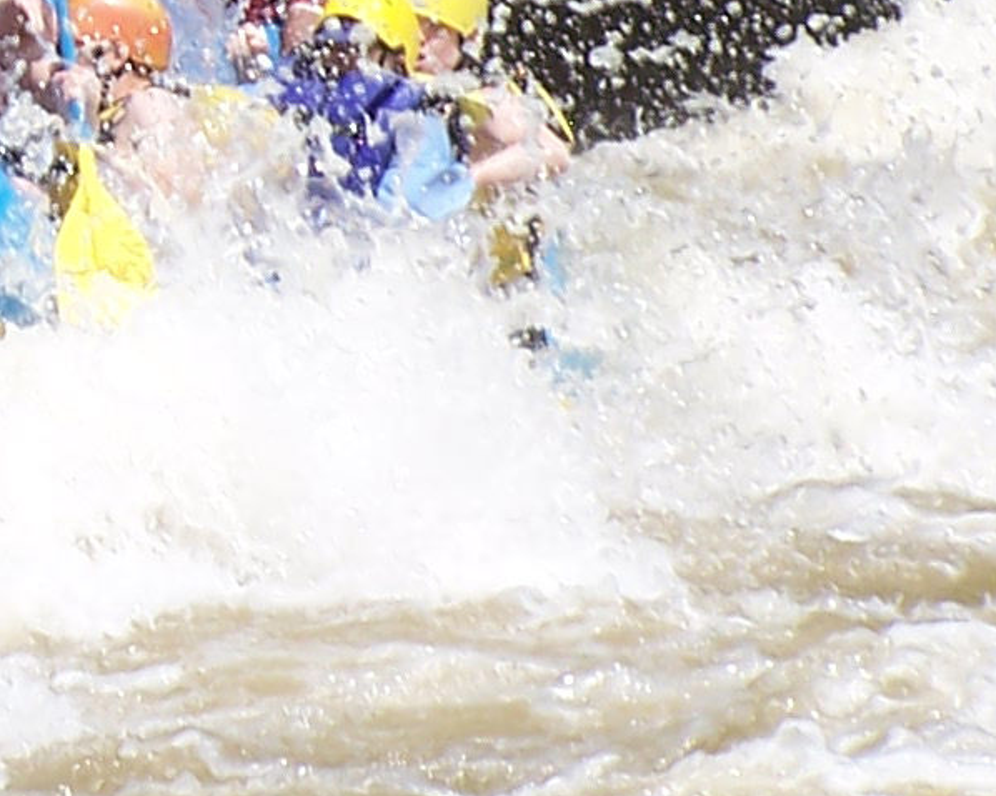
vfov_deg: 2.2
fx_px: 20952
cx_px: -348
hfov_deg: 2.7
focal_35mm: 711
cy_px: -223
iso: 80
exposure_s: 1/500
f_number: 4.5
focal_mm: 31.3
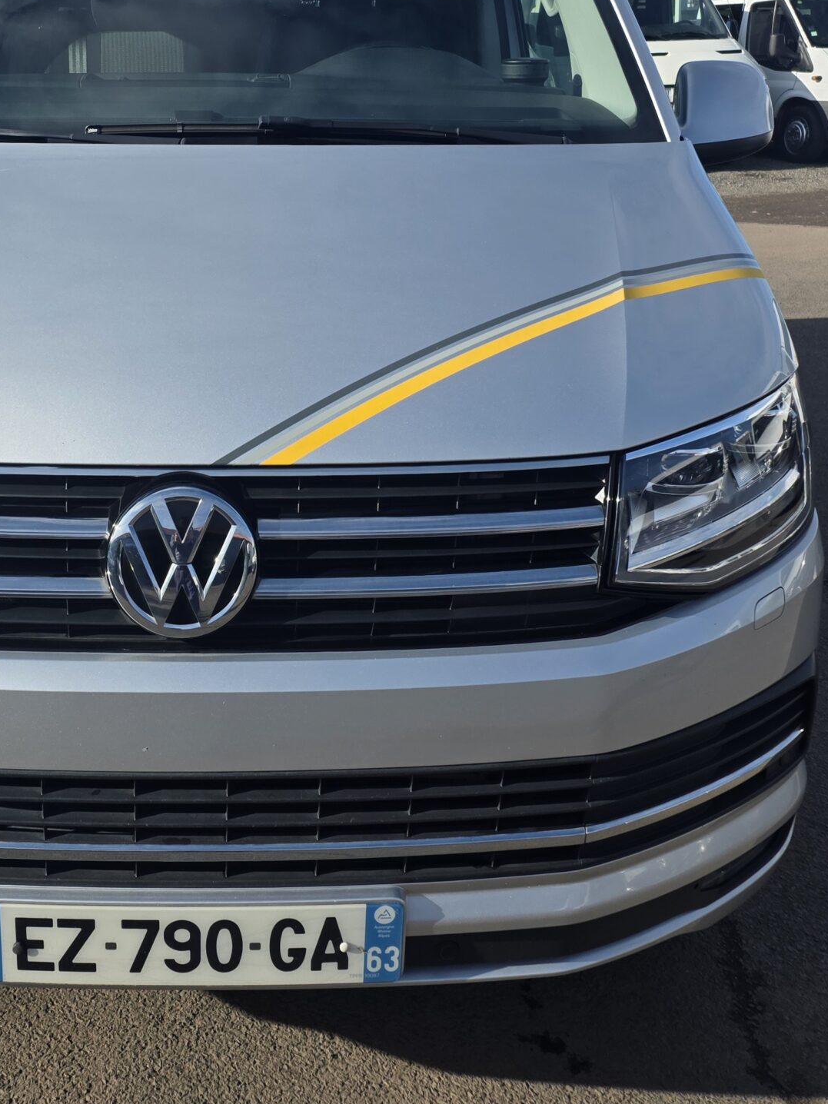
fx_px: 1308
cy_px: 334
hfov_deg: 34.3
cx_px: 191
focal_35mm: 41
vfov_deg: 44.8
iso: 80
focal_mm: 6.25
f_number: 1.7
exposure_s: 1/5017
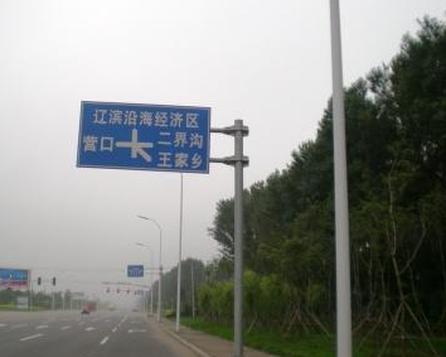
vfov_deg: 32.0
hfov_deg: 39.4
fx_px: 620
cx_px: 179
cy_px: 160
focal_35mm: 47
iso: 50
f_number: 3.1
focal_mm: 6.3
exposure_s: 1/146
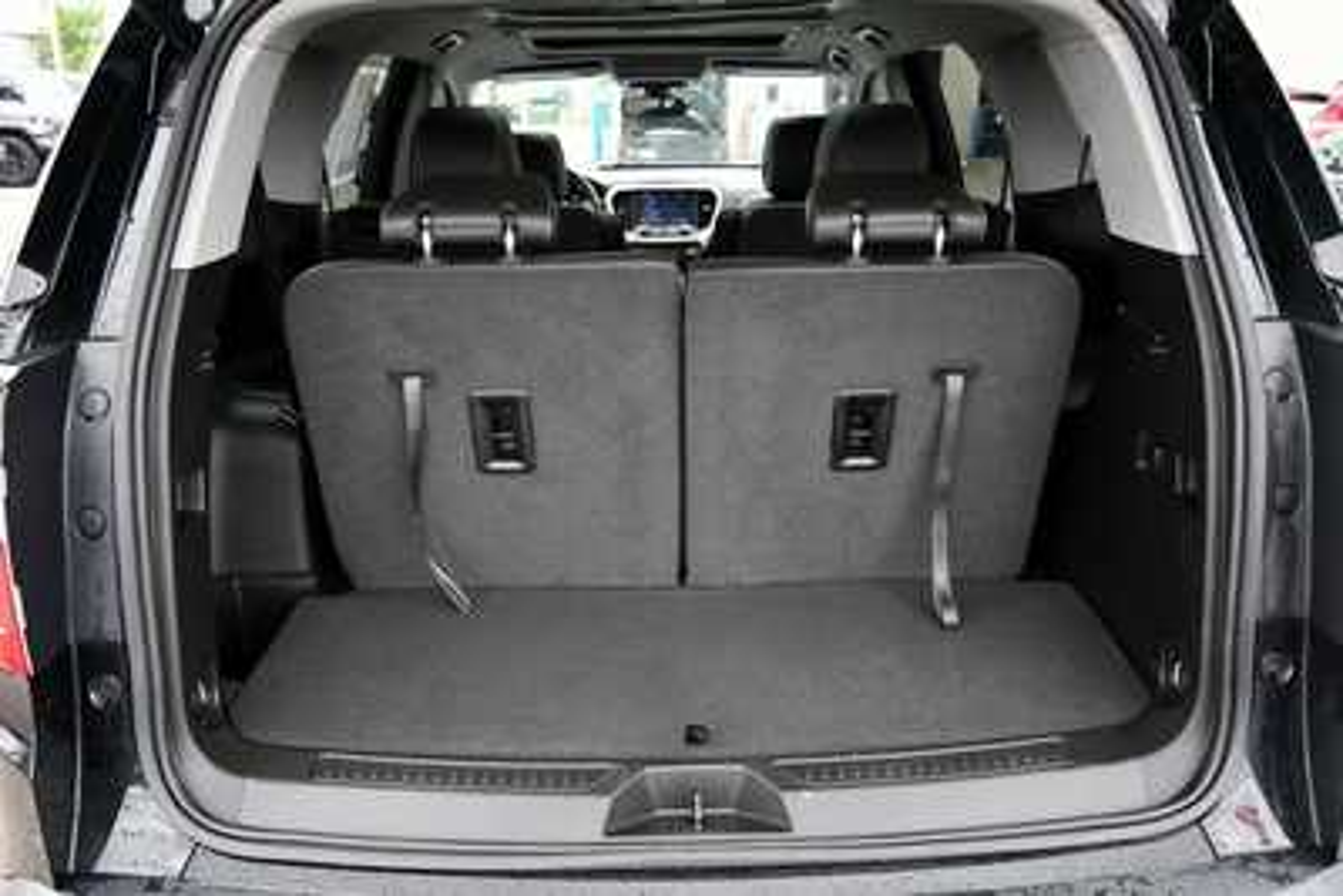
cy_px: 448
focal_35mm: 30
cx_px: 672
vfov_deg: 43.6
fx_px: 1120
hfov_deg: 61.9
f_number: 5.6
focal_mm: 20
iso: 800
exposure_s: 1/200
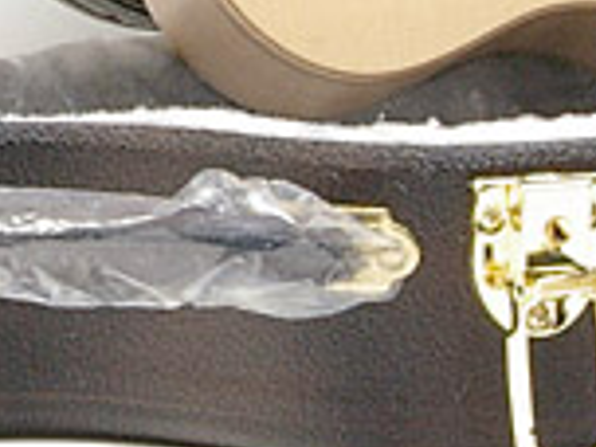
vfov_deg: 4.4
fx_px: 5733
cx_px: -4
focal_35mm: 333
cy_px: -161
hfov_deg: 5.9
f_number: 27
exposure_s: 4
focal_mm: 53
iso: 800
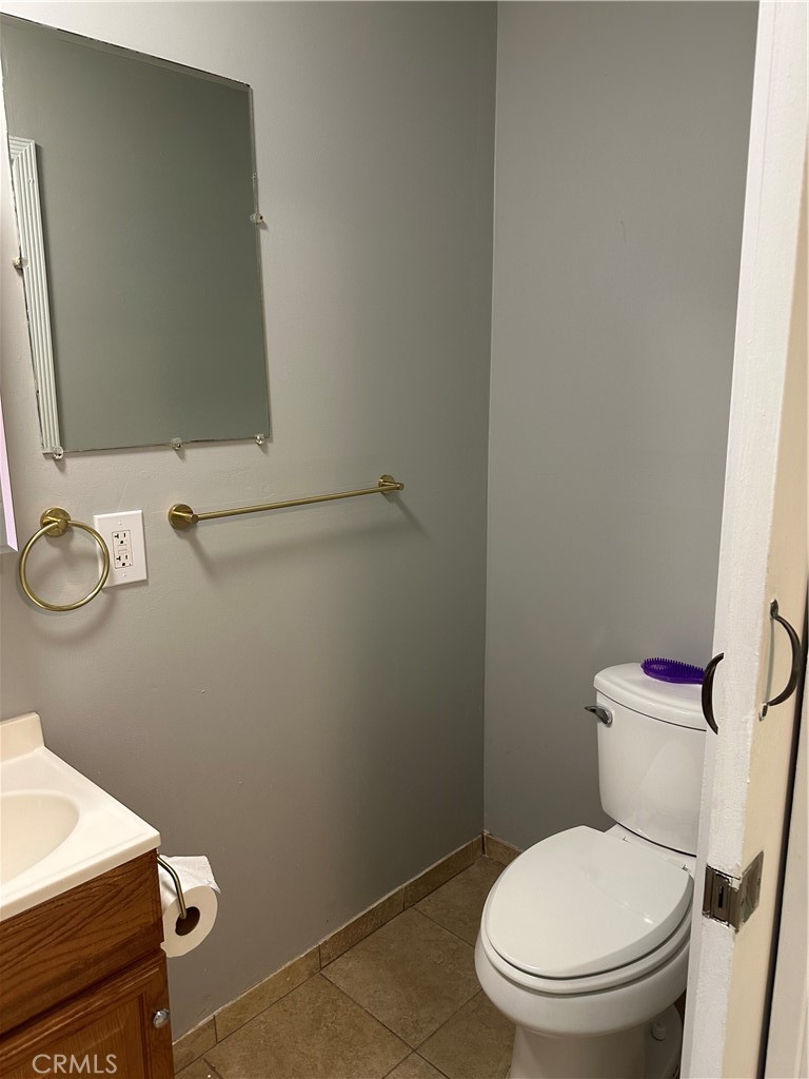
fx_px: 748
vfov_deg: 71.6
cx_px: 404
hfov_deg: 56.8
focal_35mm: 24
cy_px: 540
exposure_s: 1/60
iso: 160
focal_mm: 6.86
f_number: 1.78
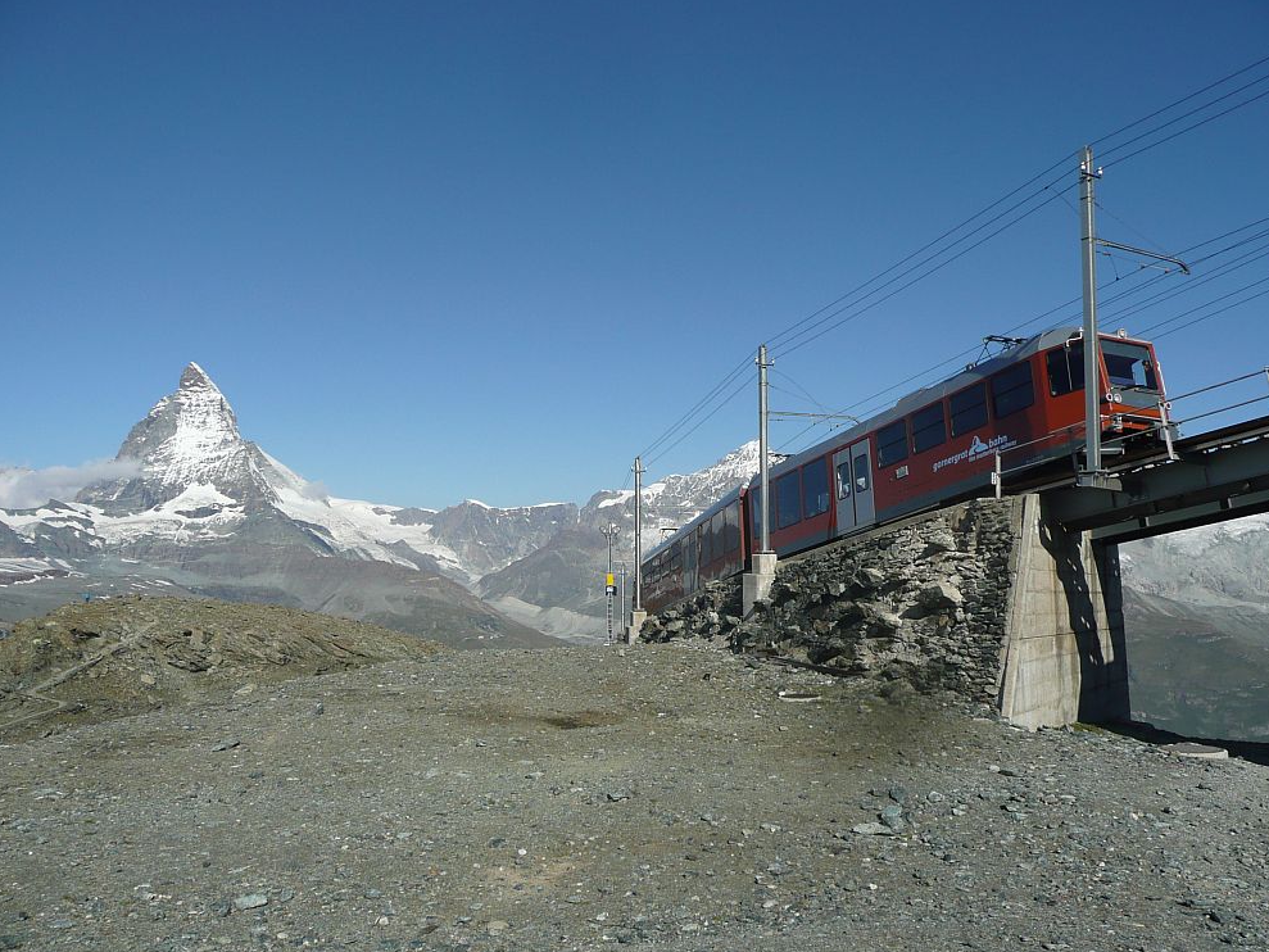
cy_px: 485
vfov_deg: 48.2
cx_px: 652
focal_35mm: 29
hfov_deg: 61.6
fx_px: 1063
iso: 100
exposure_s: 1/400
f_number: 8
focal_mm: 4.6
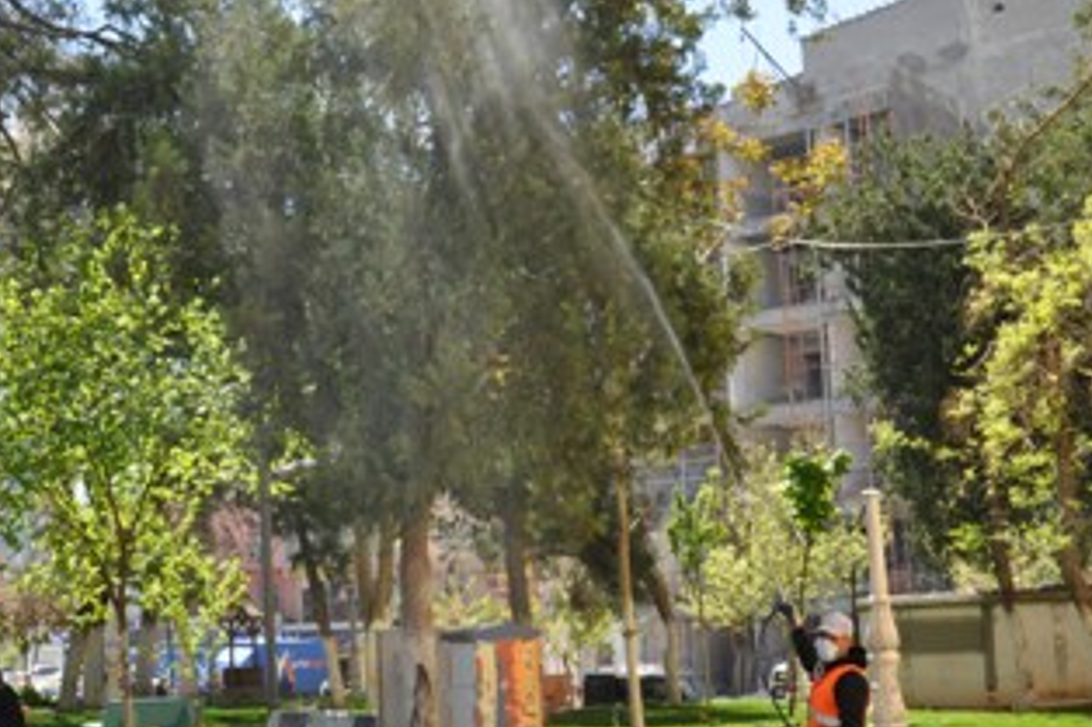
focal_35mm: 53
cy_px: 442
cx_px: 475
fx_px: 1602
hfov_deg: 37.6
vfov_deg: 25.5
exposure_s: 1/500
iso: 1000
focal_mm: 21
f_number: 11
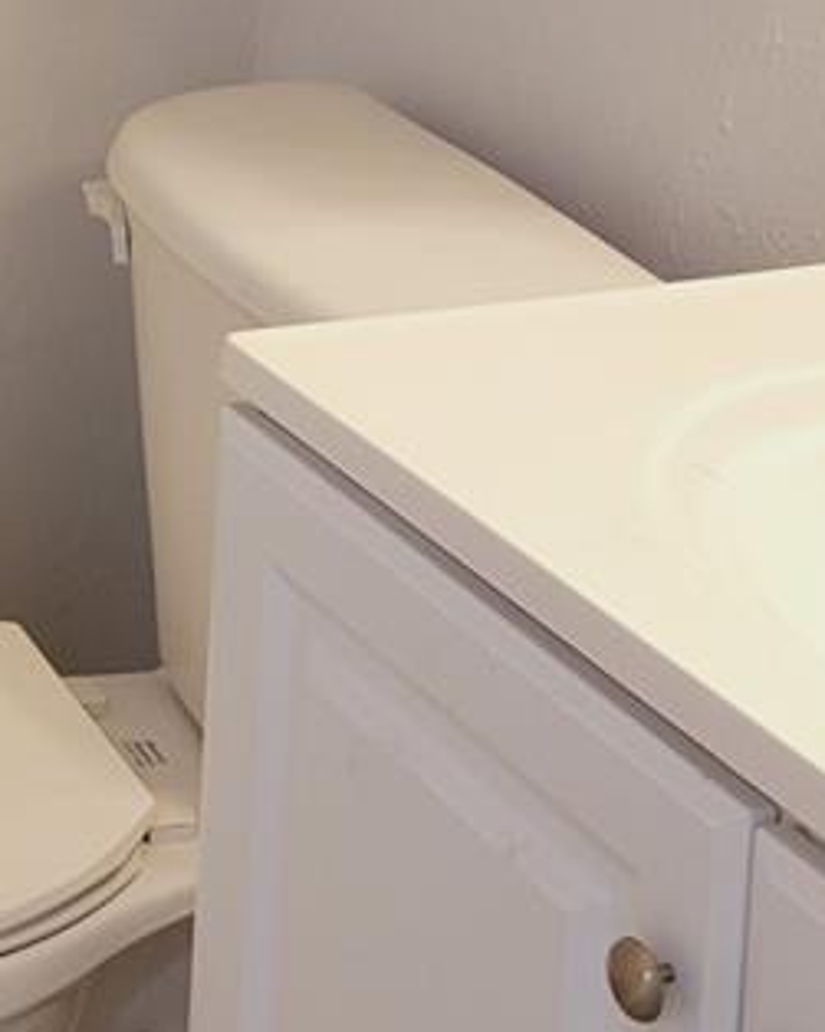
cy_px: -352
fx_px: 2962
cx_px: -177
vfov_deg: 18.3
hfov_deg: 15.3
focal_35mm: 97
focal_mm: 5.4
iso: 160
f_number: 1.8
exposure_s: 1/120
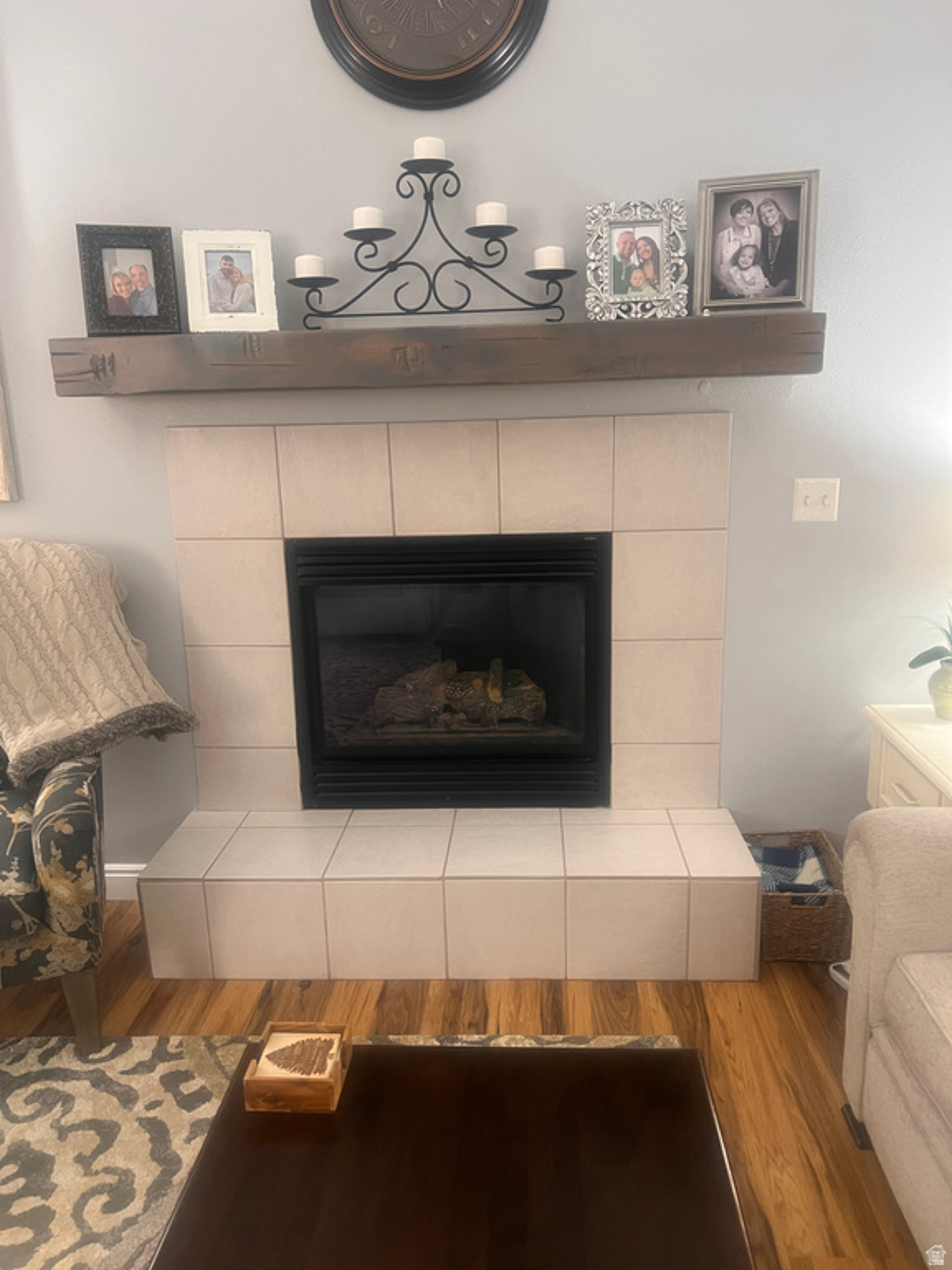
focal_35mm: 26
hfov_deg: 53.1
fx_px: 953
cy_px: 635
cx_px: 476
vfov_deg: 67.3
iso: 320
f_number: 1.5
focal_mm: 5.7
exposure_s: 1/60
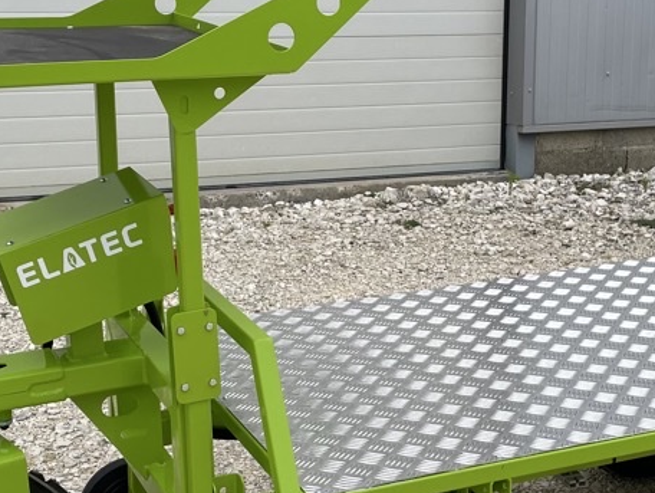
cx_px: 457
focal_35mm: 57
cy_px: 302
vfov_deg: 25.6
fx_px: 1080
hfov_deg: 33.3
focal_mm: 4.2
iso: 32
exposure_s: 1/1182
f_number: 1.6
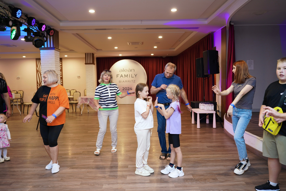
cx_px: 143
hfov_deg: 65.5
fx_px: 222
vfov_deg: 46.4
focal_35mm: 28
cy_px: 96
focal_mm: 28
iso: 500
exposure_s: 1/60
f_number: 2.8
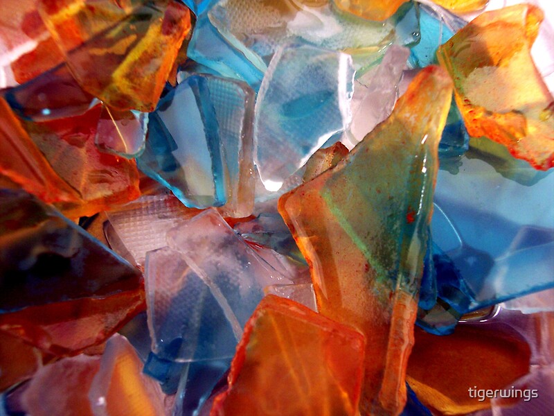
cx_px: 277
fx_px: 624
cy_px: 208
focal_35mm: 39
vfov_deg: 36.8
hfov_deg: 47.9
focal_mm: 8
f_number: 3.4
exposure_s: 1/8
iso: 200
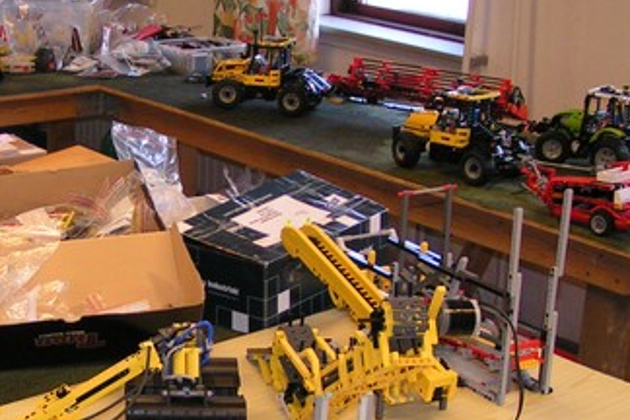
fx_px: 1365
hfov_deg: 25.5
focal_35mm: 78
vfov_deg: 17.5
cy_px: 224
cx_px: 122
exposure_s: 1/50
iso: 125
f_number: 2.8
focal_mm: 5.8
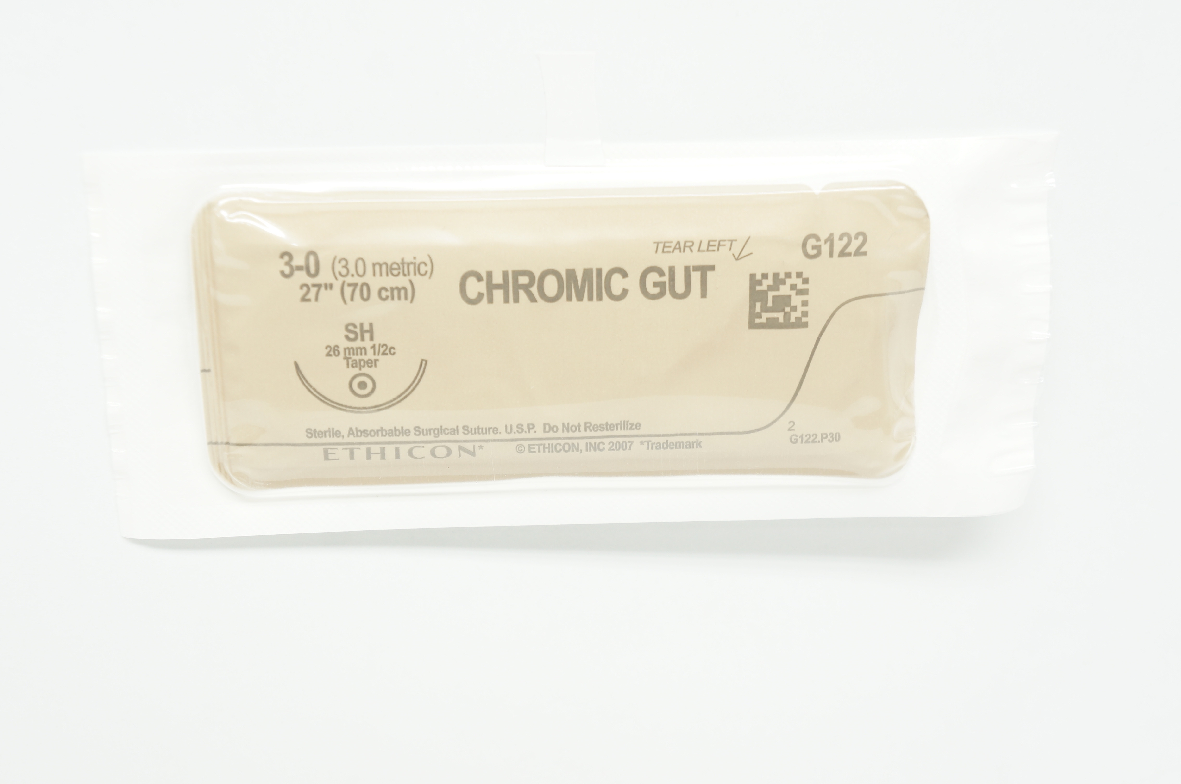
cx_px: 590
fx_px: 2163
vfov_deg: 20.6
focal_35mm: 66
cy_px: 392
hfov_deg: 30.5
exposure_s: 1/40
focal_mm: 44
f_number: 6.3
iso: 400
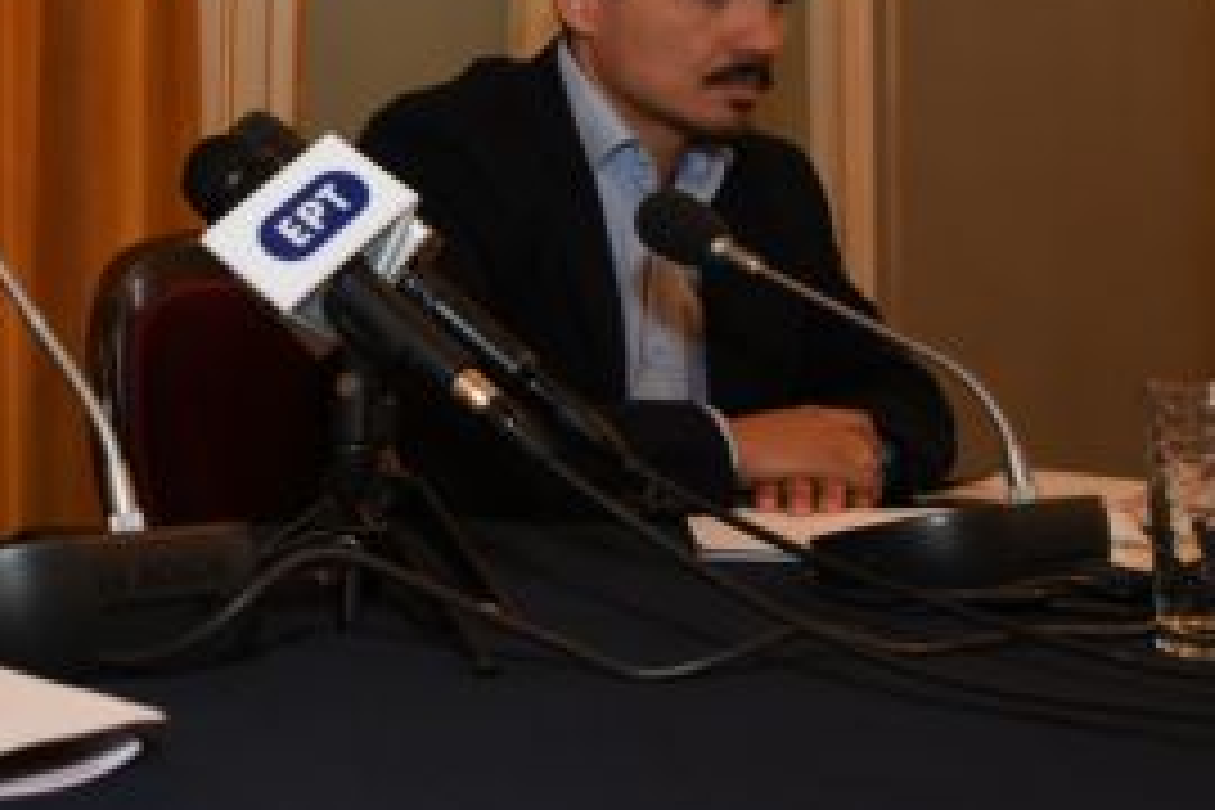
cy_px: 34
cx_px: 63
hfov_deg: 32.8
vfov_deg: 23.0
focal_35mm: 57
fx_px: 1924
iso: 1600
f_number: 5.6
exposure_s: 1/125
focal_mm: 24
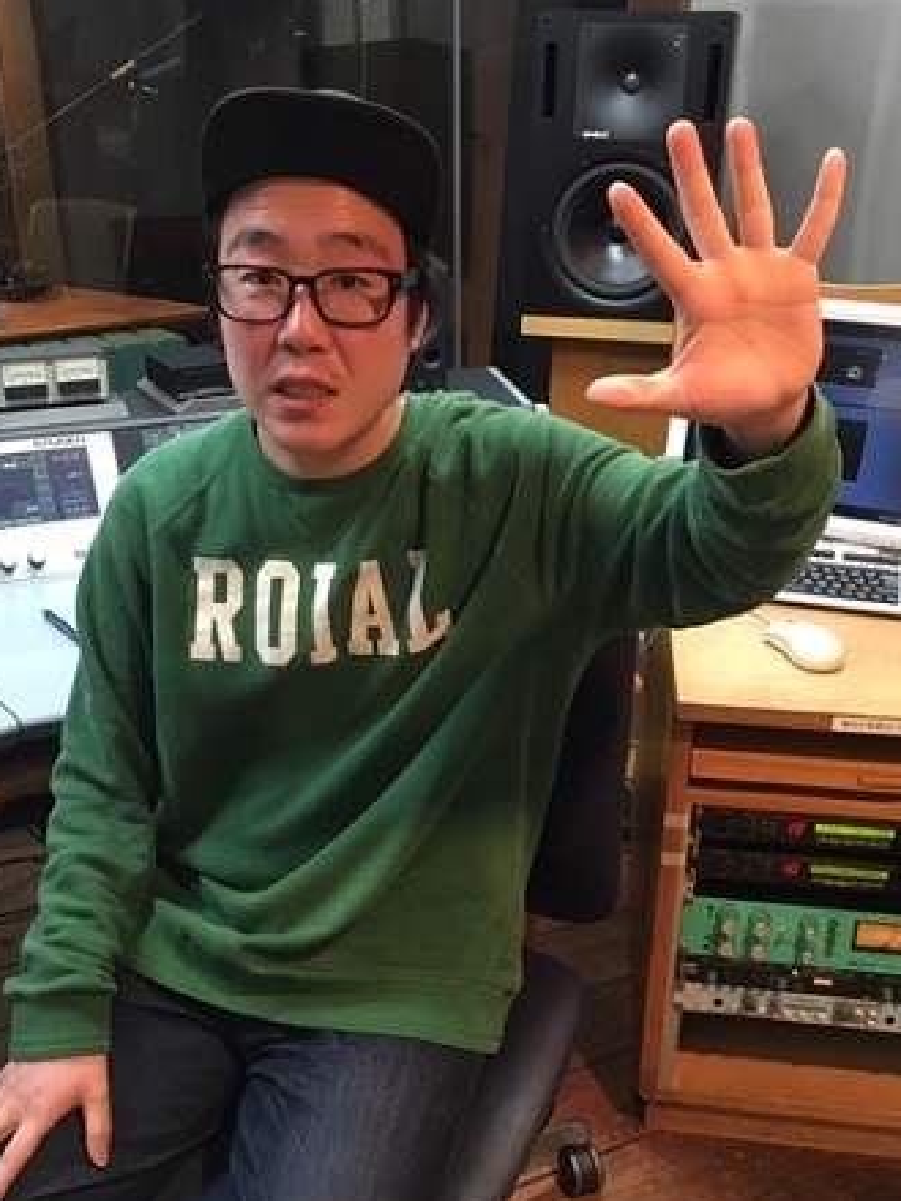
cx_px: 399
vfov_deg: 49.0
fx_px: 1319
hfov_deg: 37.7
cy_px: 628
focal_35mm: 38
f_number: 2.2
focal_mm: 4.15
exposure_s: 1/20
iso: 200
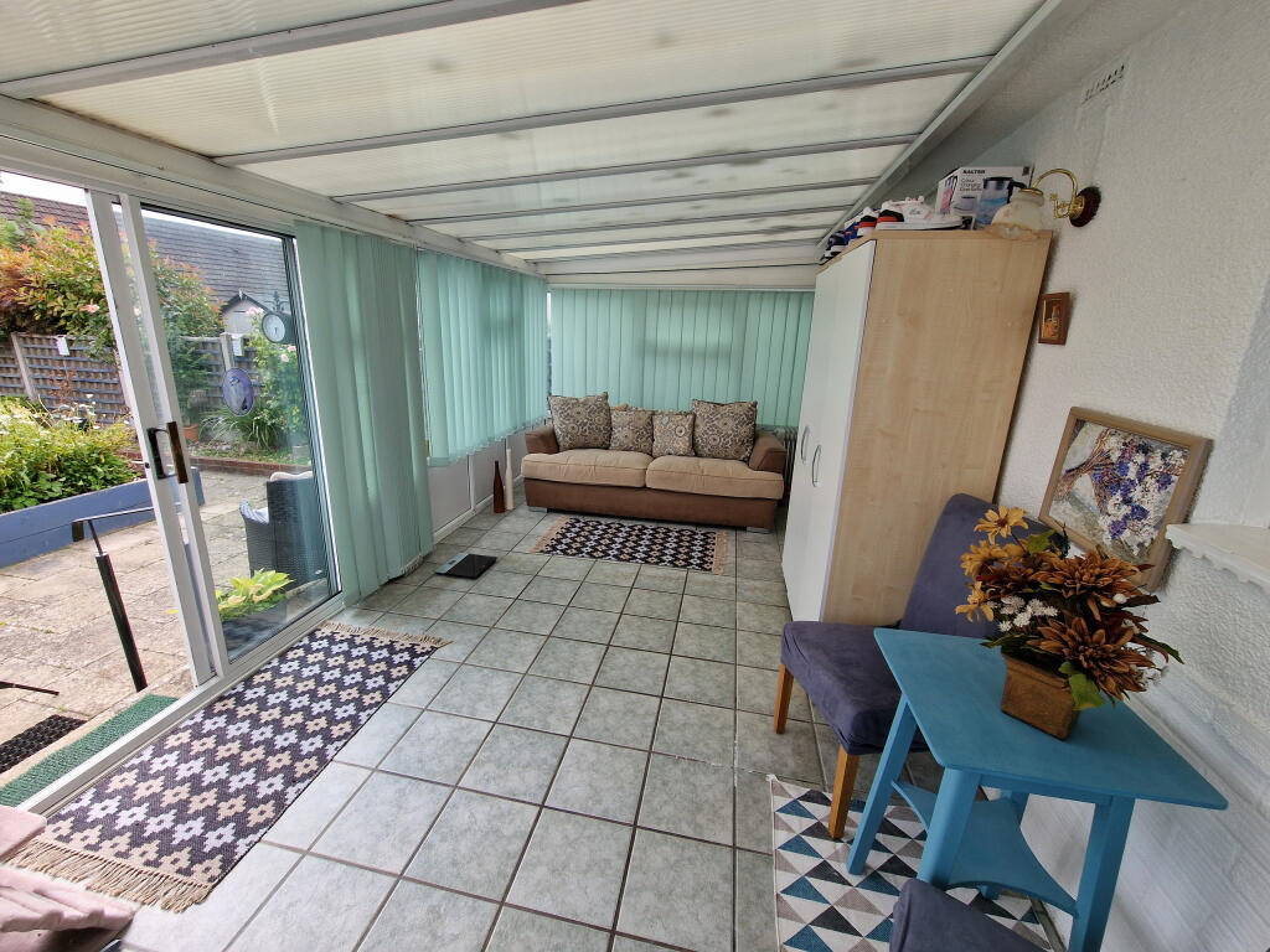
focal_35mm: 13
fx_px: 477
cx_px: 635
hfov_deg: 106.2
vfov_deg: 89.9
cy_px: 476
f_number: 2.2
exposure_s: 1/271
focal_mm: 2.2
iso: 50
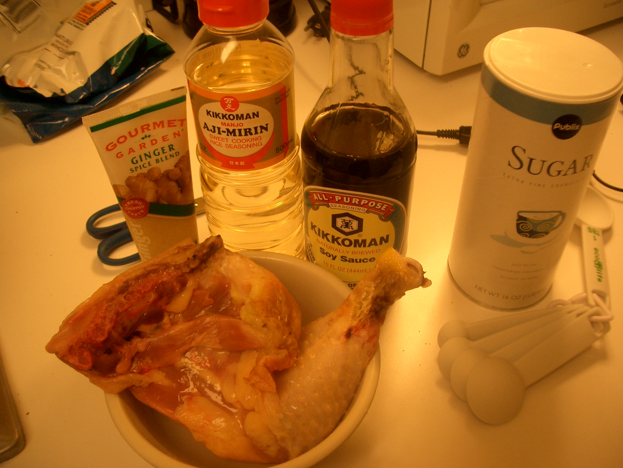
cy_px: 234
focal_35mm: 35
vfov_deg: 40.7
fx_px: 630
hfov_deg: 52.6
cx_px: 312
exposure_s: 1/50
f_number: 2.6
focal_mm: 5.8
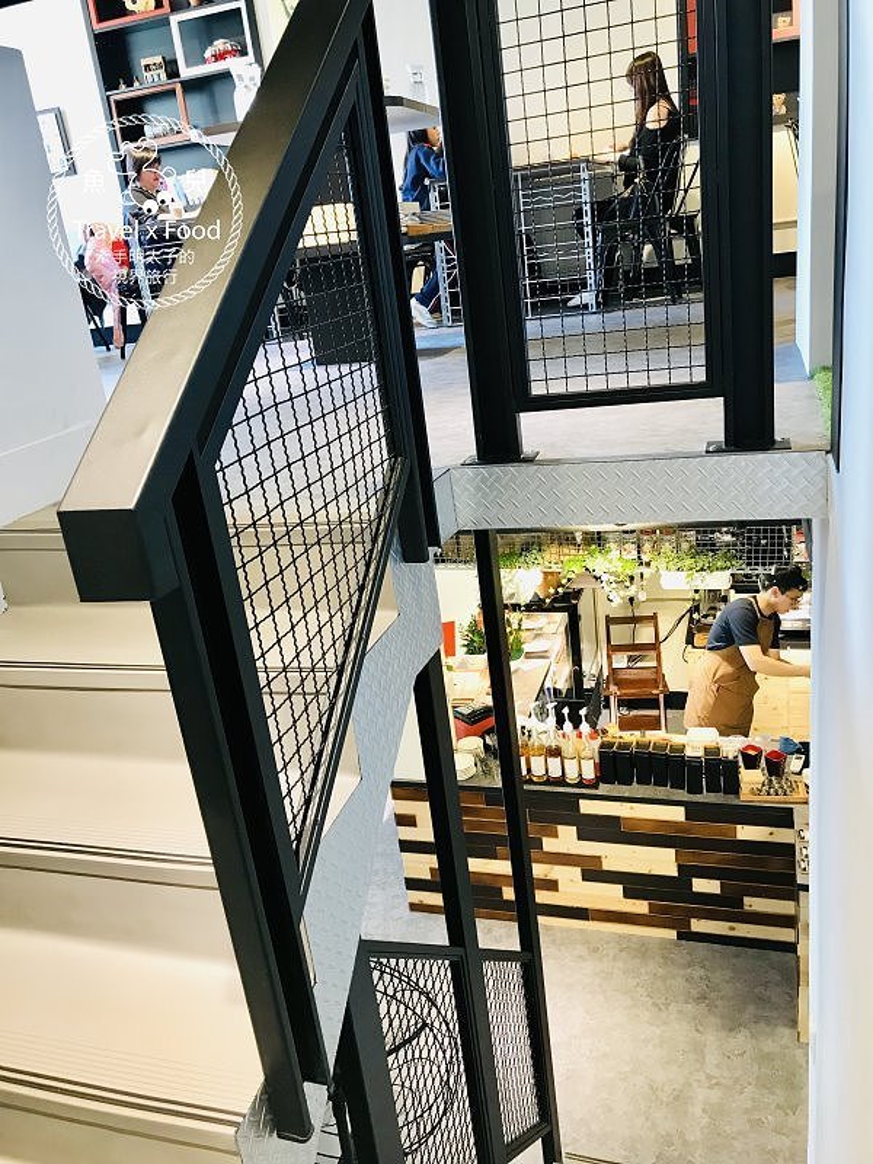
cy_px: 582
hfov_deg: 49.7
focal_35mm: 28
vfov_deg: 63.4
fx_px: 942
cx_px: 436
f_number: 1.8
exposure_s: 1/15
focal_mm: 3.99
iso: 40
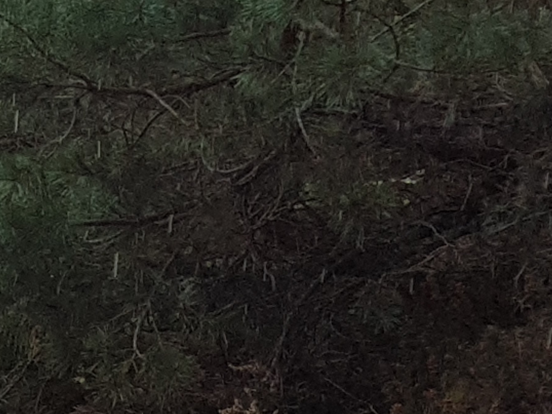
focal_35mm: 117
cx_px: -526
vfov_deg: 11.4
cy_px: 822
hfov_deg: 14.3
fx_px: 1866
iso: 40
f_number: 1.7
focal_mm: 4.2
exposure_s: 1/326
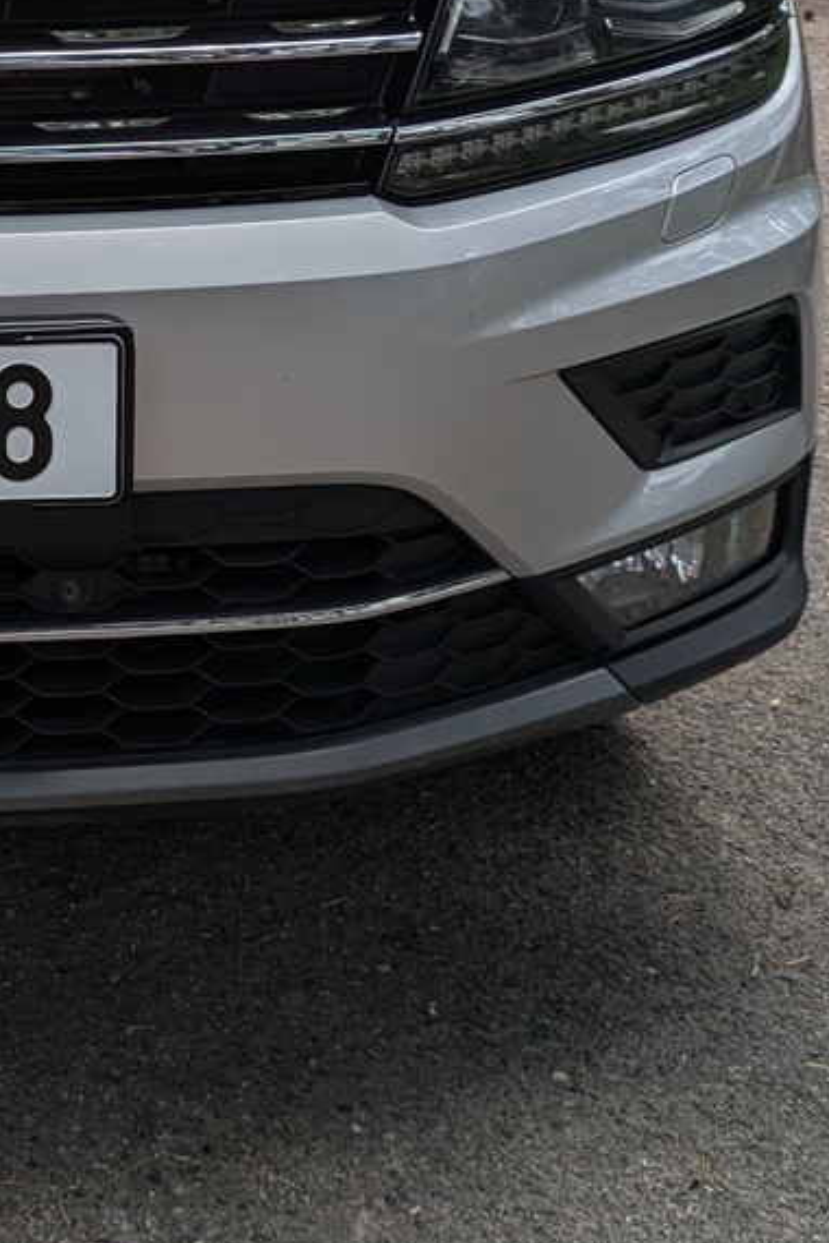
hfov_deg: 17.3
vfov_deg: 26.6
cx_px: -316
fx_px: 2521
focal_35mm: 73
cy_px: 72
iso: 45
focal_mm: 5.43
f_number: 1.89
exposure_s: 1/1919
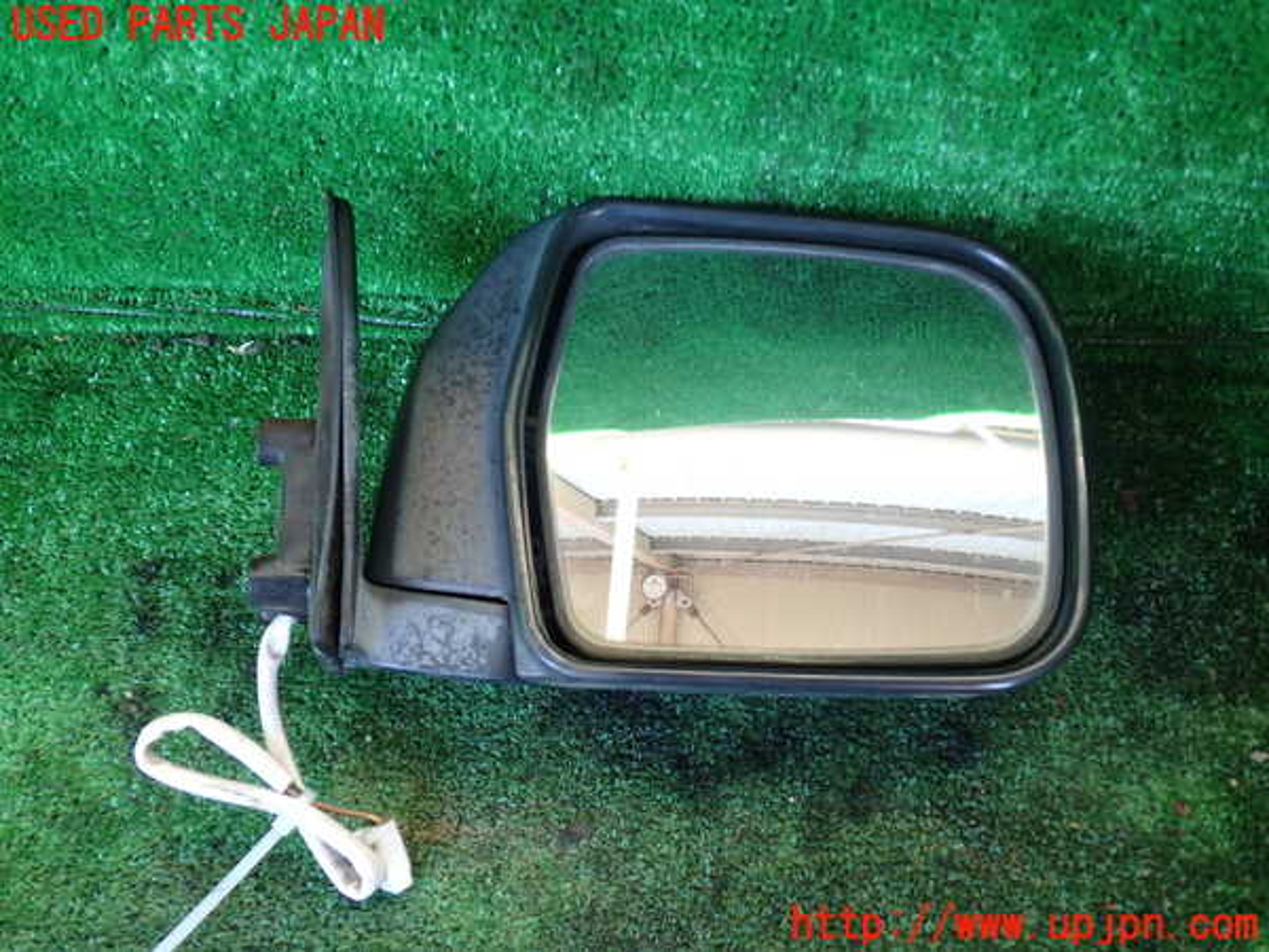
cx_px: 634
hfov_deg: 60.0
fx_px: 1100
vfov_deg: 46.8
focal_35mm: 30
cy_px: 476
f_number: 2.3
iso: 160
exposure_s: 1/60
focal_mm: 5.4
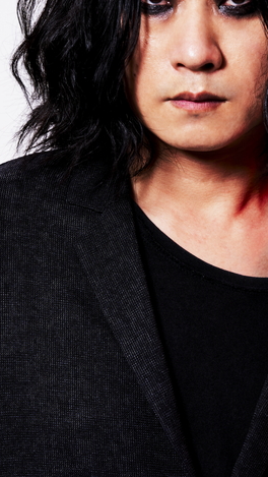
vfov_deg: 7.1
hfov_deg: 4.0
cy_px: 237
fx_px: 3813
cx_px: 177
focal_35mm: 302
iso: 100
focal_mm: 135
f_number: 8
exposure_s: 1/50
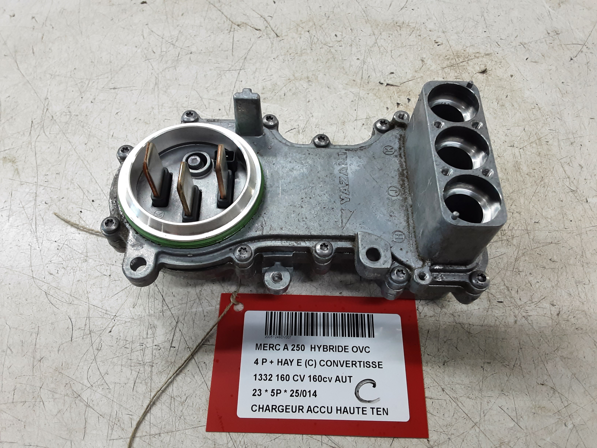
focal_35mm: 27
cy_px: 224
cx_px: 298
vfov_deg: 51.4
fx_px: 466
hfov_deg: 65.3
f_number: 1.9
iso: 100
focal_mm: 2.91
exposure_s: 1/50
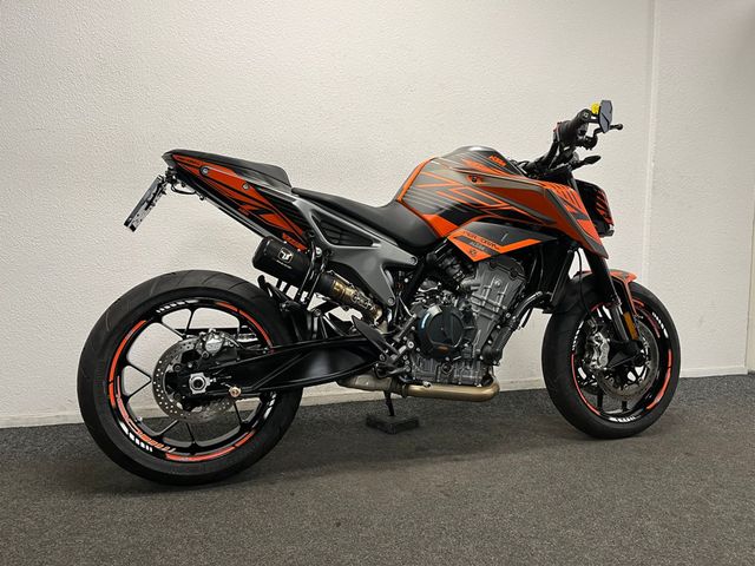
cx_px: 378
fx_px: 567
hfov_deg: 67.3
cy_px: 283
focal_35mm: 26
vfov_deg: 53.1
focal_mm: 5.1
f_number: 1.6
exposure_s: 1/50
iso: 80
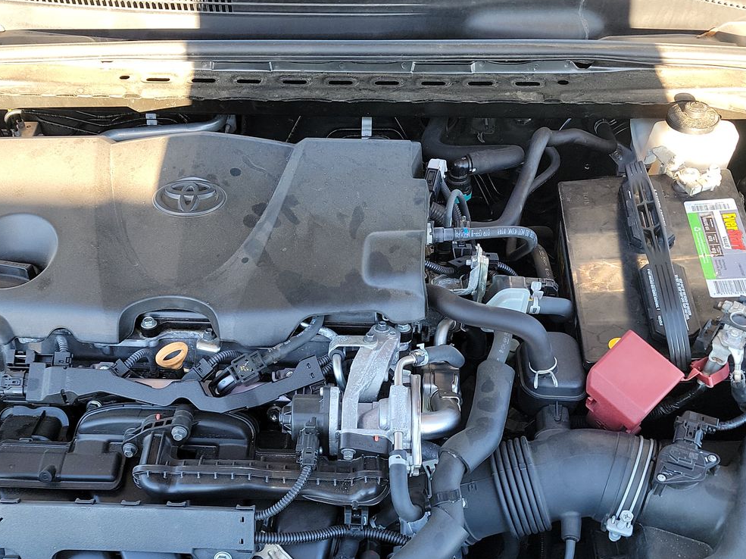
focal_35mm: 39
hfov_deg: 47.6
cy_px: 379
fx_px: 840
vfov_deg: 36.4
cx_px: 304
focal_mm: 6.7
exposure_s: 1/59
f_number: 1.8
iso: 81
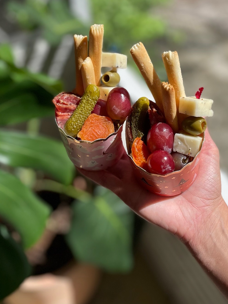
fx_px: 351
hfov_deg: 35.9
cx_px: 118
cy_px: 92
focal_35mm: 40
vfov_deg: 45.8
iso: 50
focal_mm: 4.2
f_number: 1.6
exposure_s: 1/1916
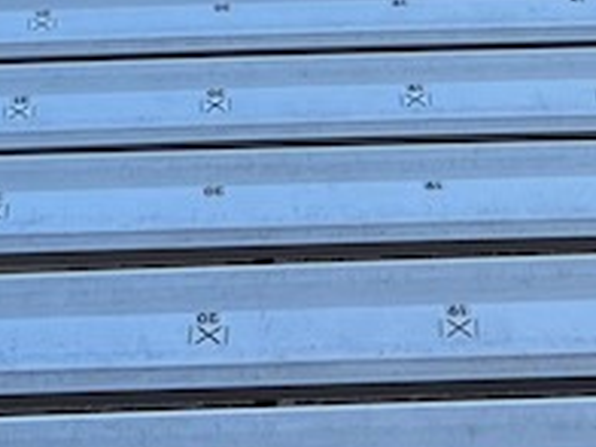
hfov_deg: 11.6
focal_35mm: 170
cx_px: 283
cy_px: -791
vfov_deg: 7.8
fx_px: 2927
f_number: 1.5
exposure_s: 1/1431
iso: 50
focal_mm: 5.7
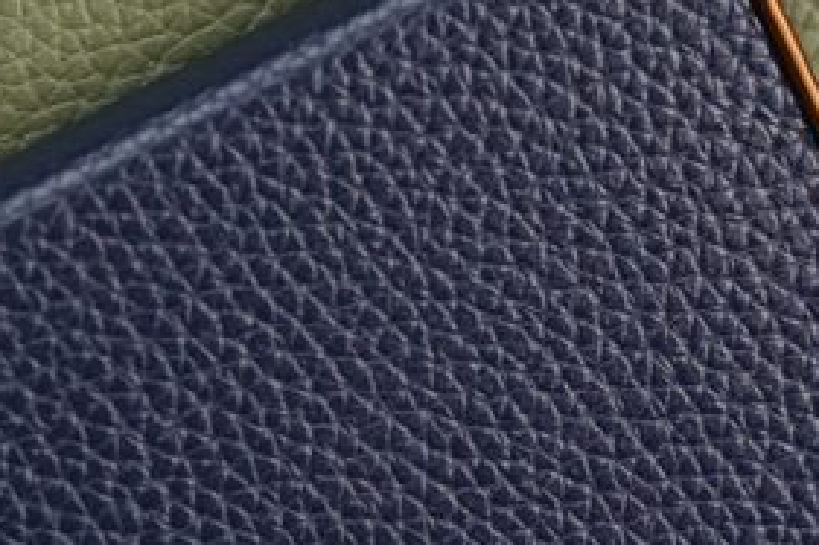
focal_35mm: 239
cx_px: -111
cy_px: -79
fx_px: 5434
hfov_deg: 8.5
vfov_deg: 5.7
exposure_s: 1/160
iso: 1600
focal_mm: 56
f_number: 3.5
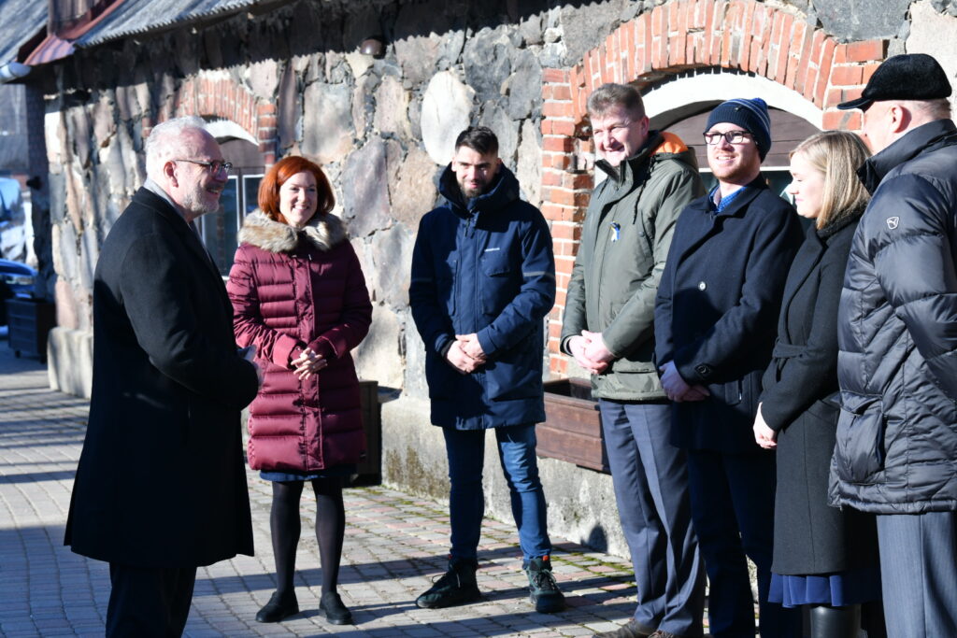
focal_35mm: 95
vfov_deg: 14.4
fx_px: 2526
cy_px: 319
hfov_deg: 21.5
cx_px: 478
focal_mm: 95
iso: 400
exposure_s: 1/500
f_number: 8
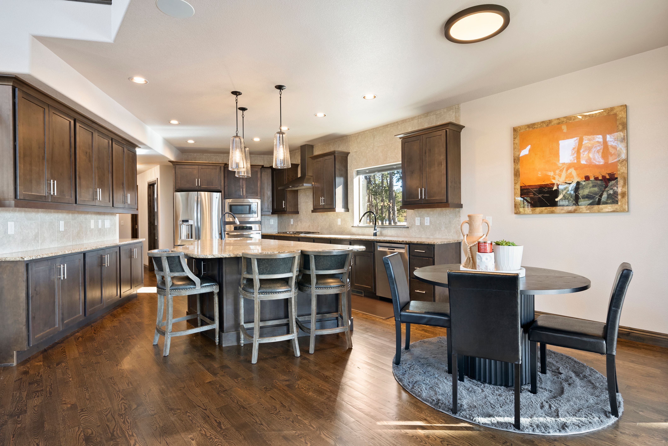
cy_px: 223
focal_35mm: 18
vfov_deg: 67.5
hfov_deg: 90.0
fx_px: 334
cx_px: 334
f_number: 9
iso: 500
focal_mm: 18
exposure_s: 1.3
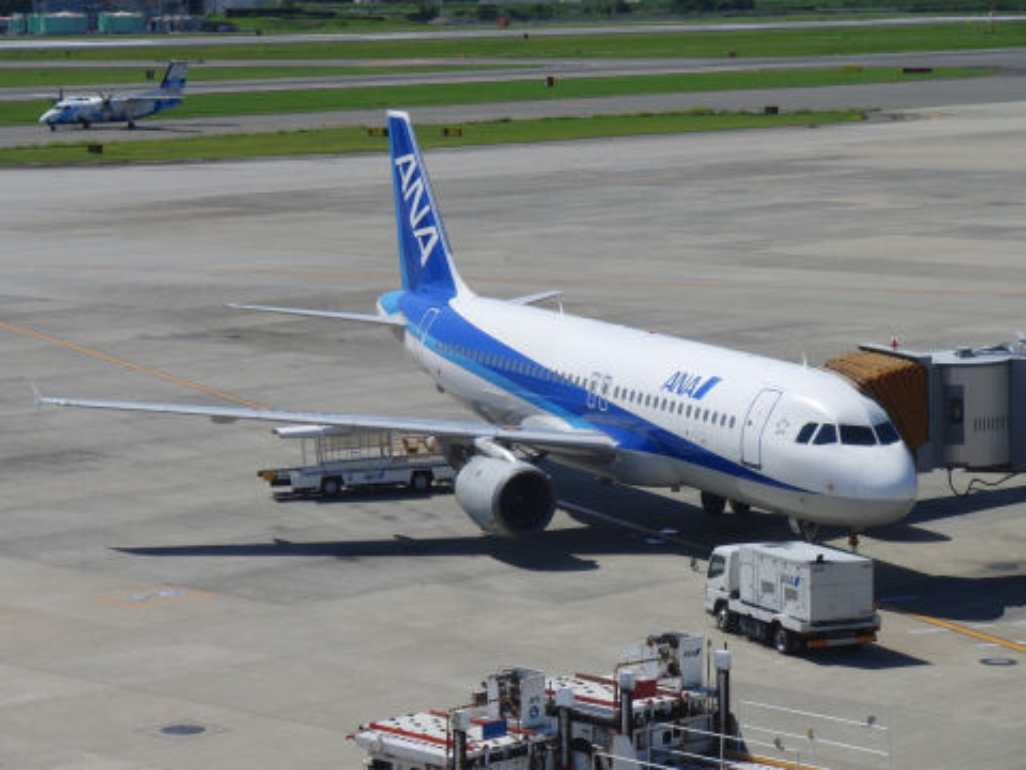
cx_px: 513
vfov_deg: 13.7
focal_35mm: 108
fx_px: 3201
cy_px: 385
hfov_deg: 18.2
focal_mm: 18.8
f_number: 11.4
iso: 100
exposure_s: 1/200
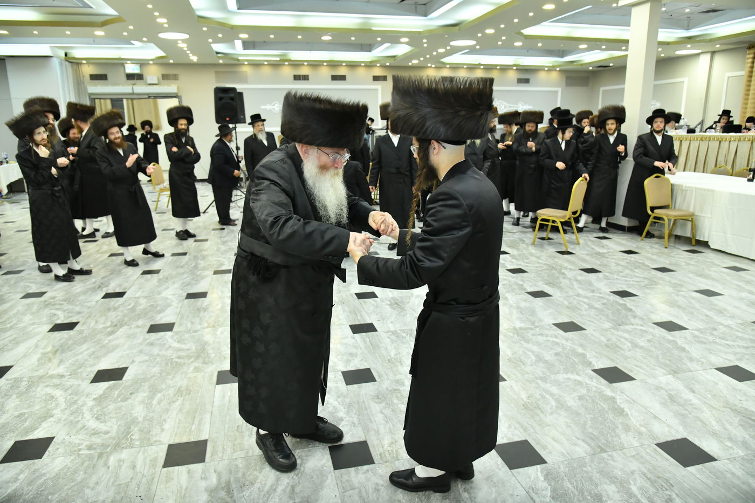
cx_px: 378
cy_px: 252
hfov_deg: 73.8
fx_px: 503
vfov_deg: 53.1
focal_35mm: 24
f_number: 5
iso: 4000
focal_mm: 24
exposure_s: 1/250
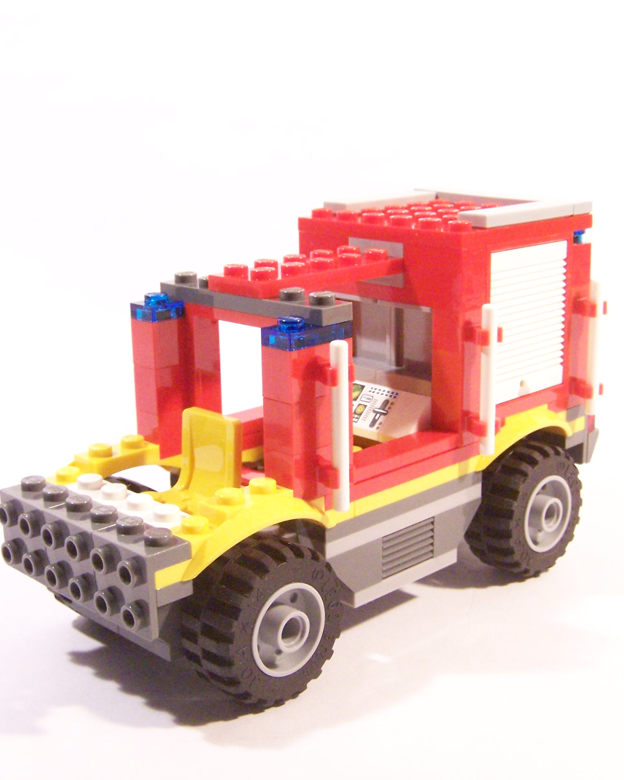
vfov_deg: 37.3
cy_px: 387
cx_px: 316
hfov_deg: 30.3
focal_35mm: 50
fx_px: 1154
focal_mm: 6.3
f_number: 3.6
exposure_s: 1/30
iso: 400
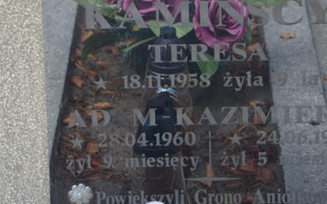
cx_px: 151
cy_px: 78
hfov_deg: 11.0
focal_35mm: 190
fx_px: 1692
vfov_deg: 6.9
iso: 400
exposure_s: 1/80
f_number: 5.3
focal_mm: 80
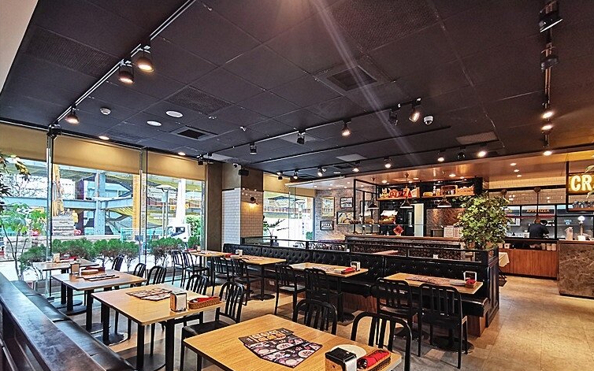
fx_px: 291
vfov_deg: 64.3
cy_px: 224
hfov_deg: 91.0
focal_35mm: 18
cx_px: 314
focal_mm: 2.35
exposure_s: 1/50
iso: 200
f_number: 2.2
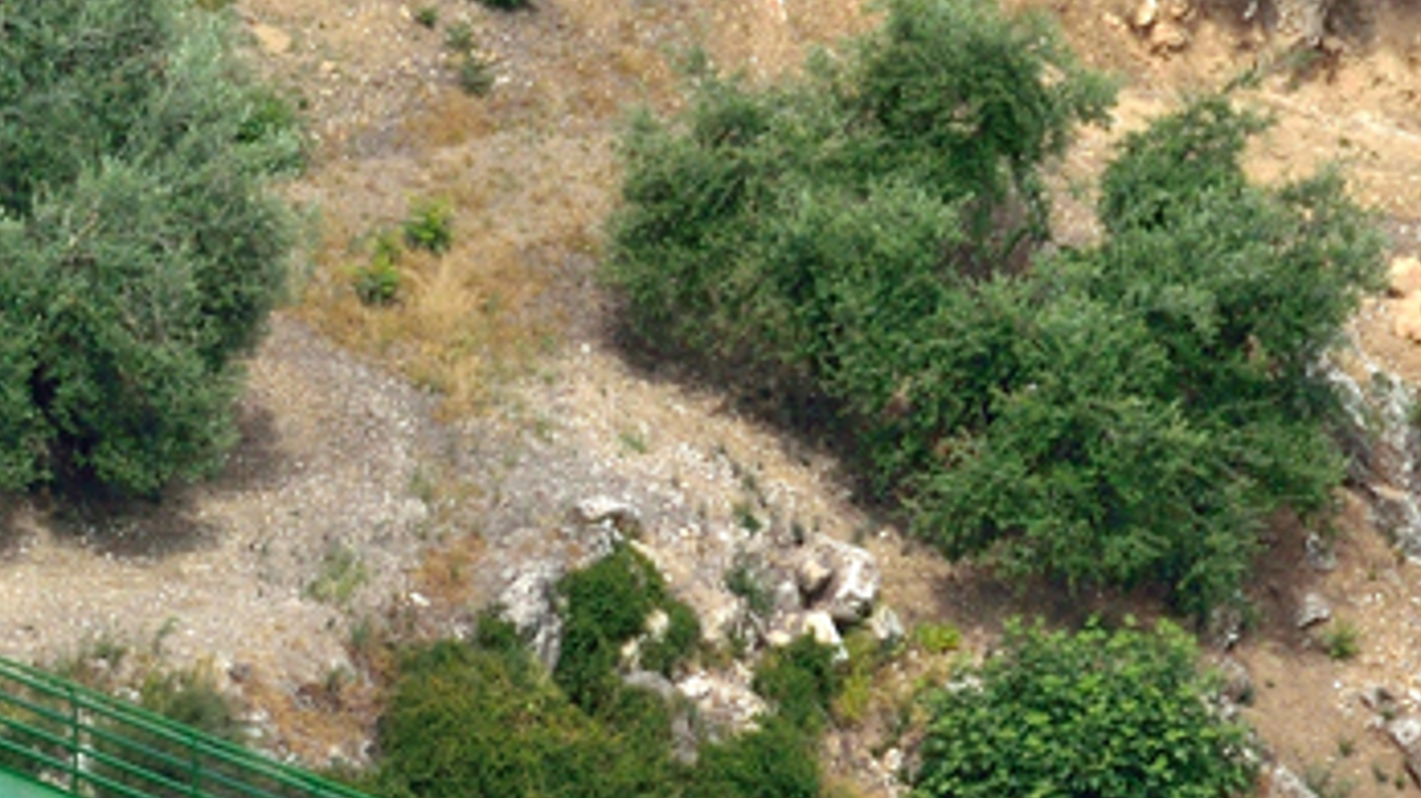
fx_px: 22863
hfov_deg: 3.5
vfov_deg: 2.0
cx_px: -582
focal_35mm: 607
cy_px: 868
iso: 400
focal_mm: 105
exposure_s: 1/640
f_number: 10
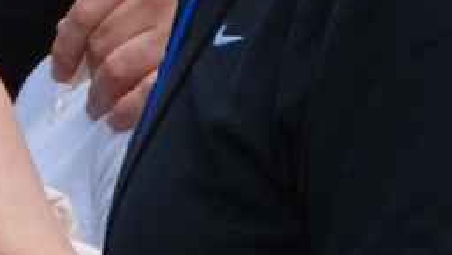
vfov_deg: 0.6
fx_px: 23952
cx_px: -252
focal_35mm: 1997
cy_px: -71
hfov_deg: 1.1
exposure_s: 1/400
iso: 200
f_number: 8
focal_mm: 170
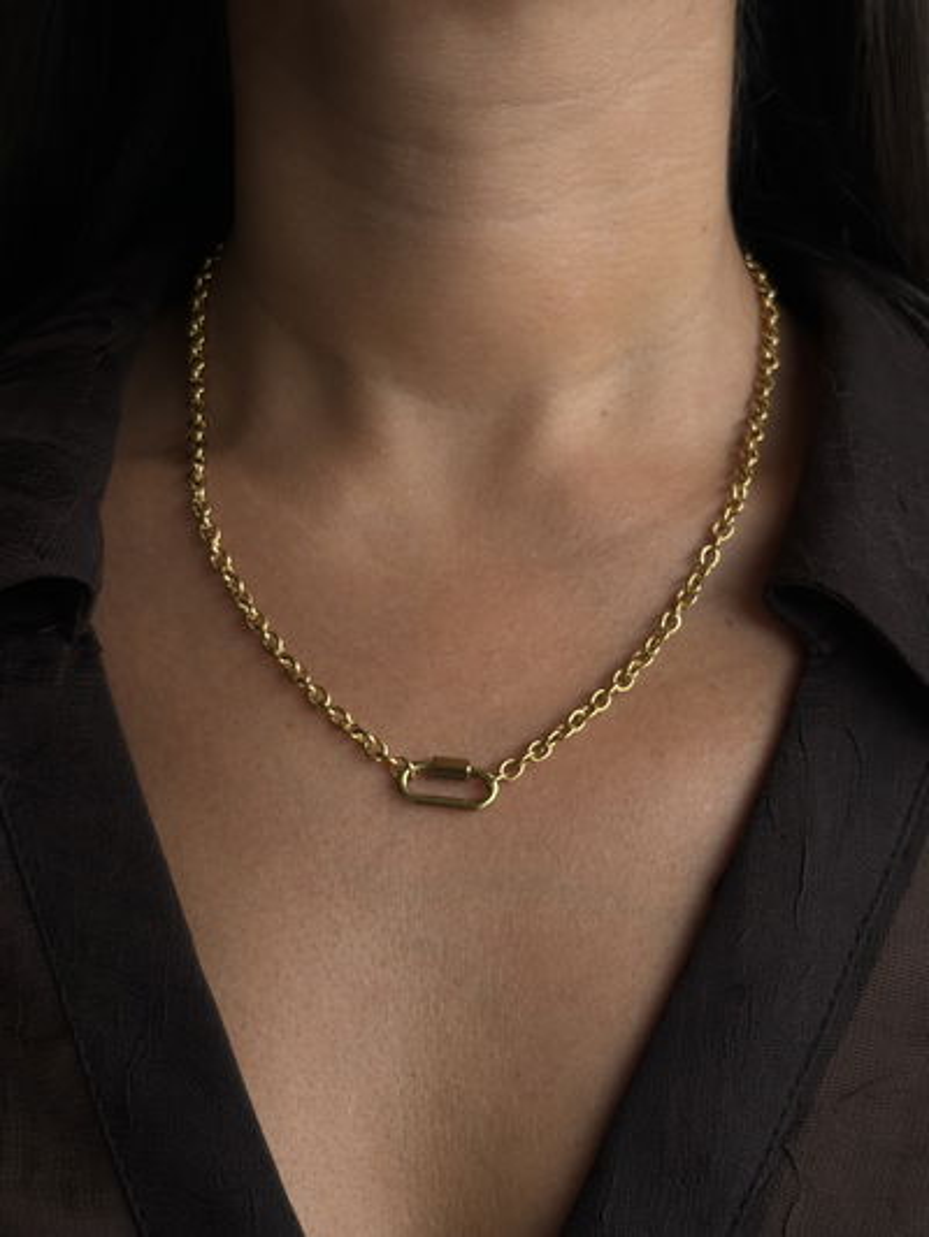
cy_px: 618
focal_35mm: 52
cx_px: 464
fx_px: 1860
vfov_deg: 36.8
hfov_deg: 28.0
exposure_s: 1/121
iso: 32
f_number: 1.6
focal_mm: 5.96
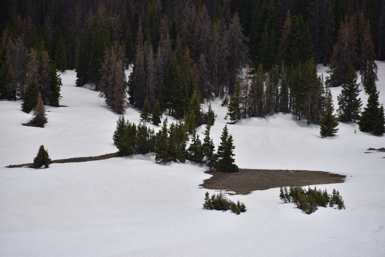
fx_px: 3209
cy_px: 128
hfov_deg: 6.9
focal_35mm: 300
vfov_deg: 4.6
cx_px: 192
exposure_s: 1/640
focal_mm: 300
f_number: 10
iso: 100
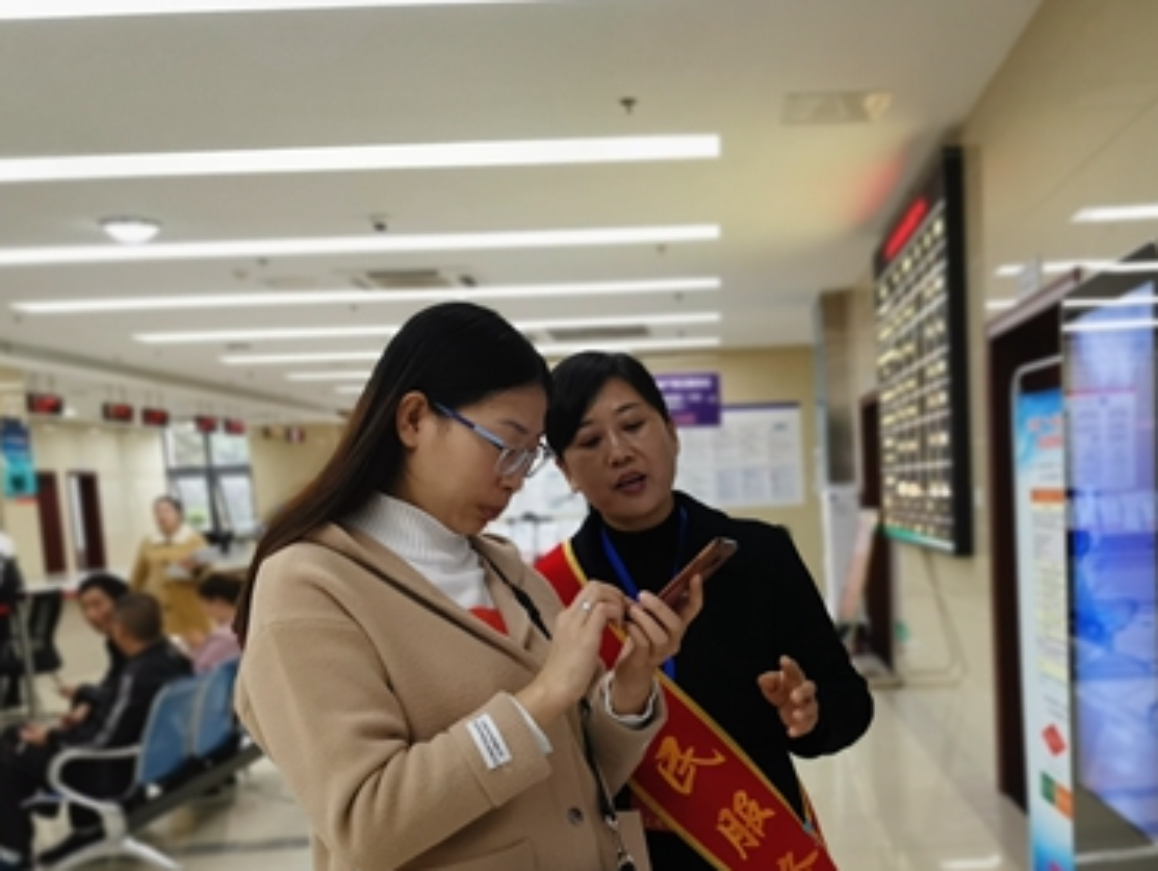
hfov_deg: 46.0
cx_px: 780
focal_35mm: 40
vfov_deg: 35.4
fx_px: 1339
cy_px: 632
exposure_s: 1/100
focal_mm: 4.75
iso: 250
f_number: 1.8
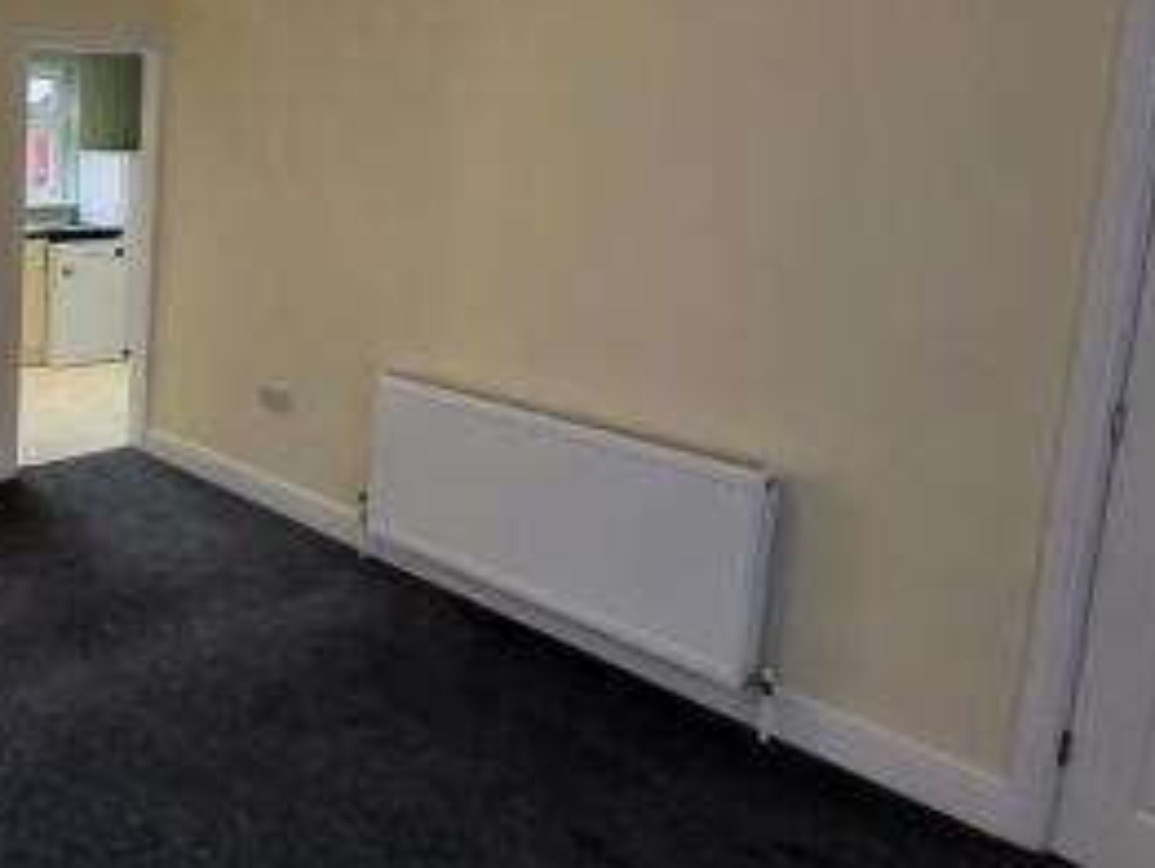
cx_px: -15
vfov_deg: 46.9
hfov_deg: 49.5
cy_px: 246
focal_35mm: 29
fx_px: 968
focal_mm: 1.74
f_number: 2.2
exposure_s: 1/50
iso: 160
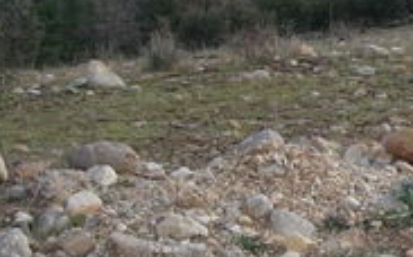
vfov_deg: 9.3
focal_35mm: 141
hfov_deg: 14.0
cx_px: 605
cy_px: 74
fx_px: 1586
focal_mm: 7.8
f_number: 4.8
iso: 79
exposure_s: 1/322
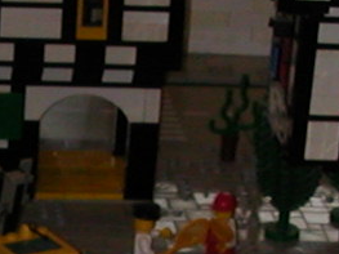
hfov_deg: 8.8
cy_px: 375
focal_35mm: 225
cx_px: 39
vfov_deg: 6.5
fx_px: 2202
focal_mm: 5.6
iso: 100
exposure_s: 1/59.9
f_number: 4.5
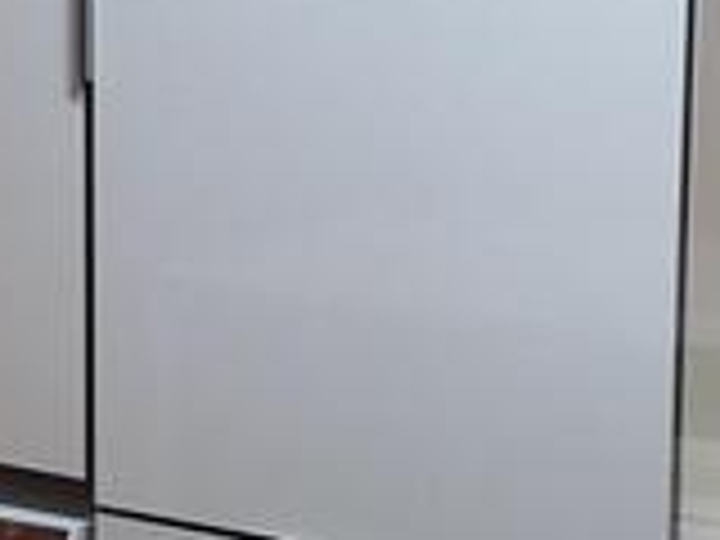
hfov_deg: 15.0
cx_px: 86
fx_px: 2704
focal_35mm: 130
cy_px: 166
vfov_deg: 11.4
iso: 200
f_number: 2.4
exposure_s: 1/100
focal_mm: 4.32
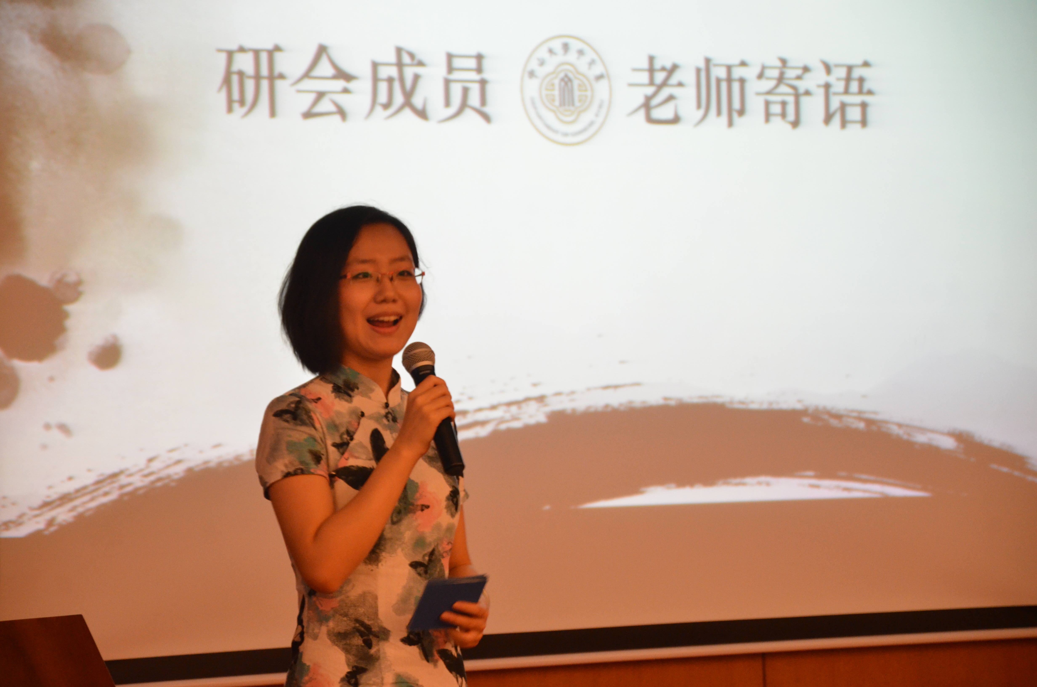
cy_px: 344
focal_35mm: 158
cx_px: 518
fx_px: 4527
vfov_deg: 8.7
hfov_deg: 13.1
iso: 1600
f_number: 5.6
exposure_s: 1/30
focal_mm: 105
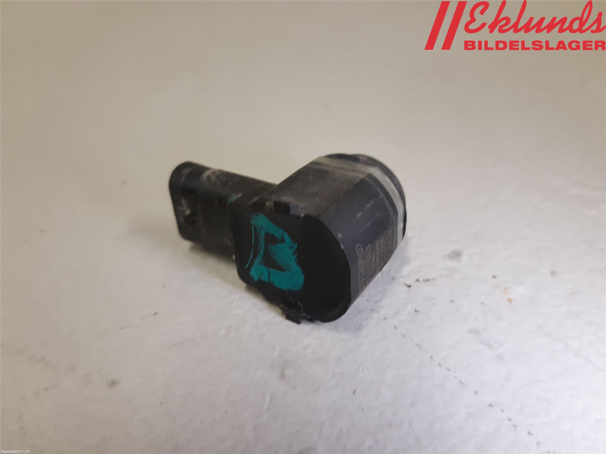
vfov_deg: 53.1
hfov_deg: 67.3
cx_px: 303
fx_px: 455
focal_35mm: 26
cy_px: 227
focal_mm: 3.93
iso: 125
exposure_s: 1/50
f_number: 1.7
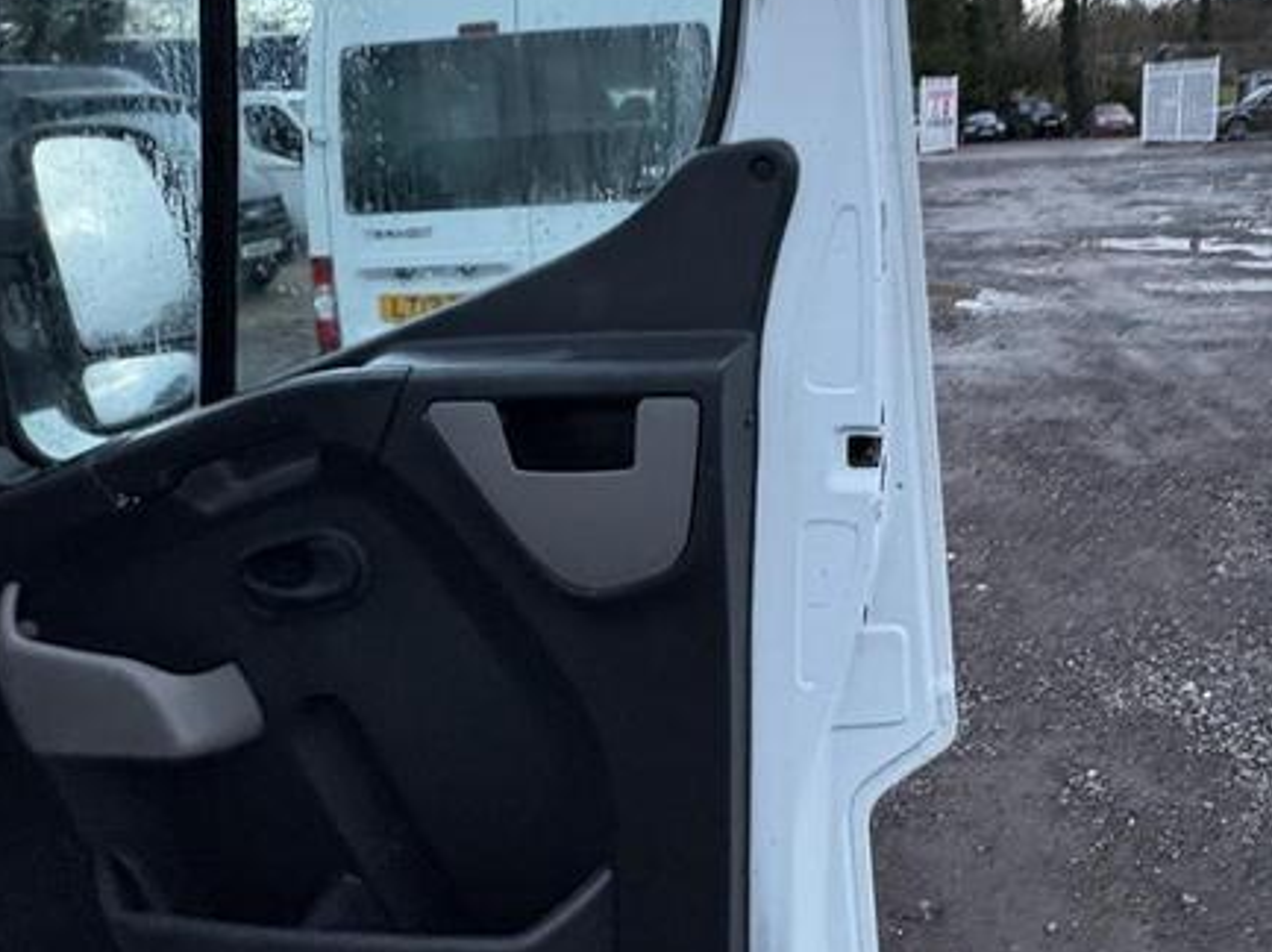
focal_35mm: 29
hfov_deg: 61.6
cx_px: 690
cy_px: 329
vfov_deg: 47.5
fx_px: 1065
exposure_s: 1/60
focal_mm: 2.22
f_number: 2.2
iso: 320
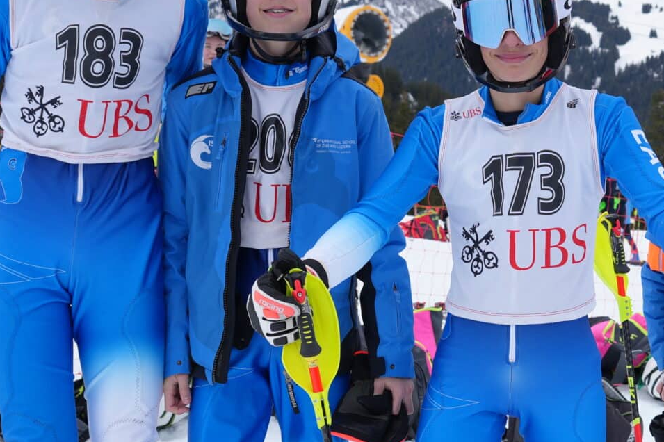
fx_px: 1436
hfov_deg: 25.6
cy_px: 235
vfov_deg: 17.5
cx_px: 537
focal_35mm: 78
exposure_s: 1/500
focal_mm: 23.6
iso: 100
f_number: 4.5
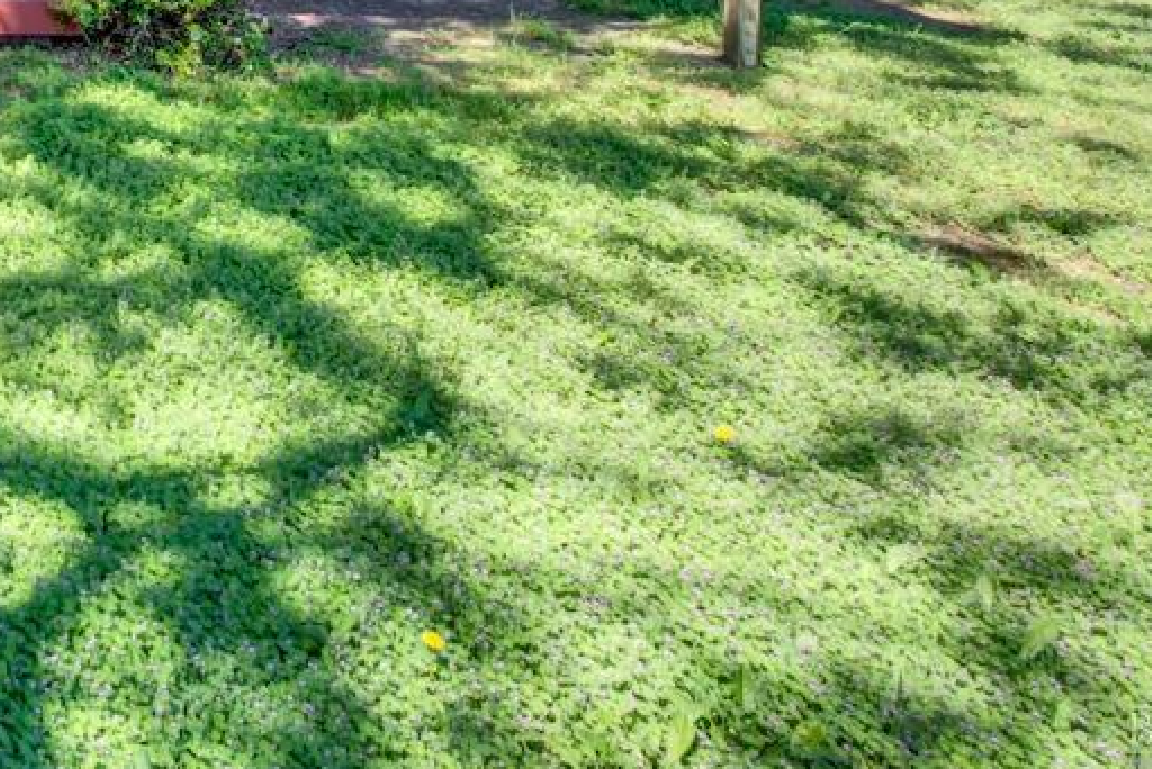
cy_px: -317
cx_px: -376
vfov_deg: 26.0
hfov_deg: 33.4
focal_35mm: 41
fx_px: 1313
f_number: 14
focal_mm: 14
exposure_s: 1/20
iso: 100
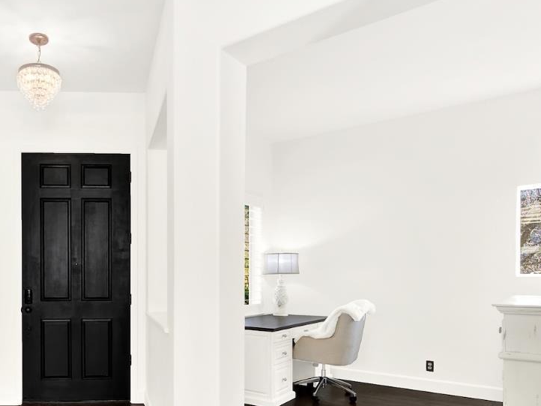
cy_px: 284
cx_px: 118
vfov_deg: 48.5
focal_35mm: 28
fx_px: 437
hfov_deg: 59.1
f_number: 14
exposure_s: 1/6
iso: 100
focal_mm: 14
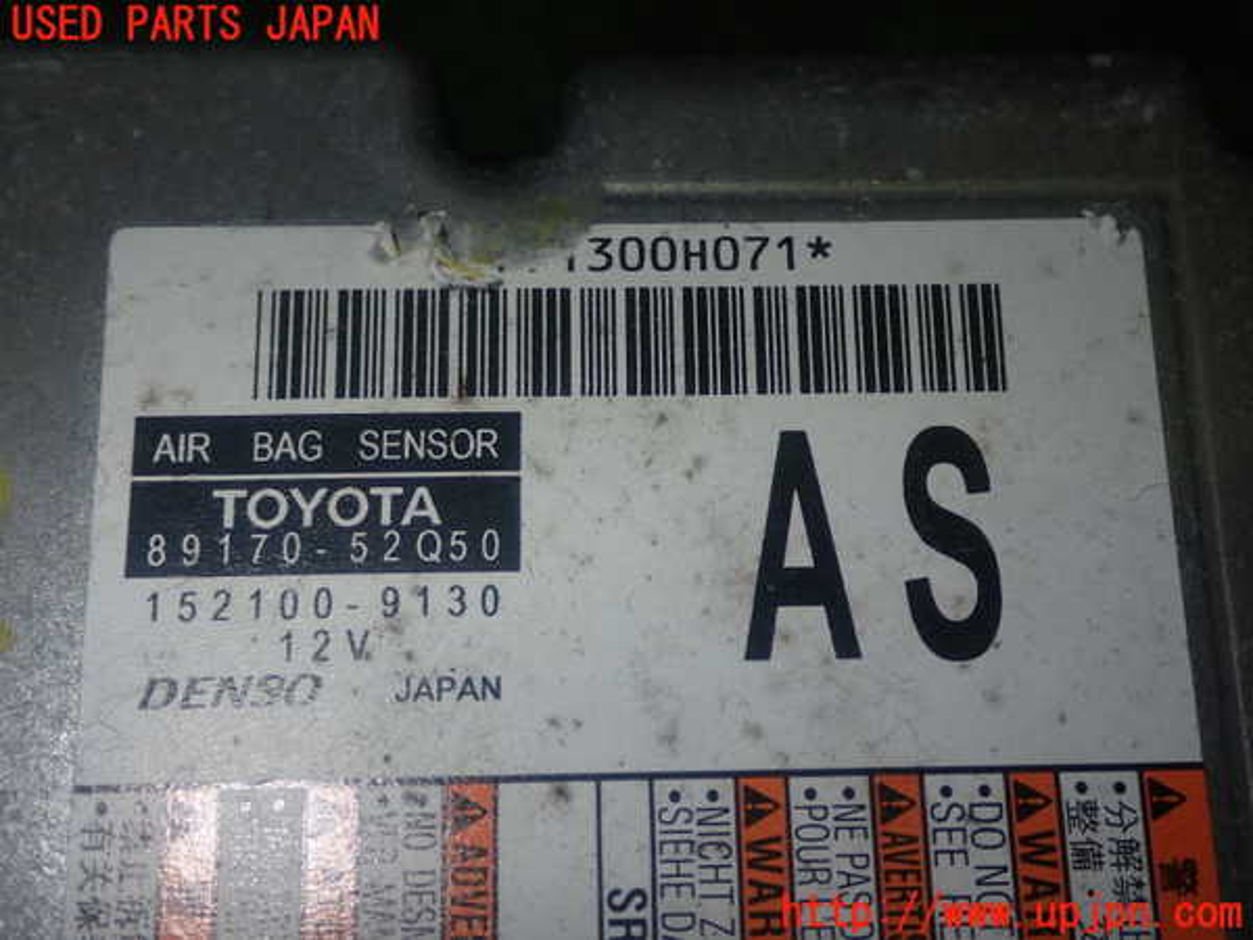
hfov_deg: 38.2
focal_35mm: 50
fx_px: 1810
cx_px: 626
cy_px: 470
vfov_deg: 29.1
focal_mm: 9.01
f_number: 9
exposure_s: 1/50
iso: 200
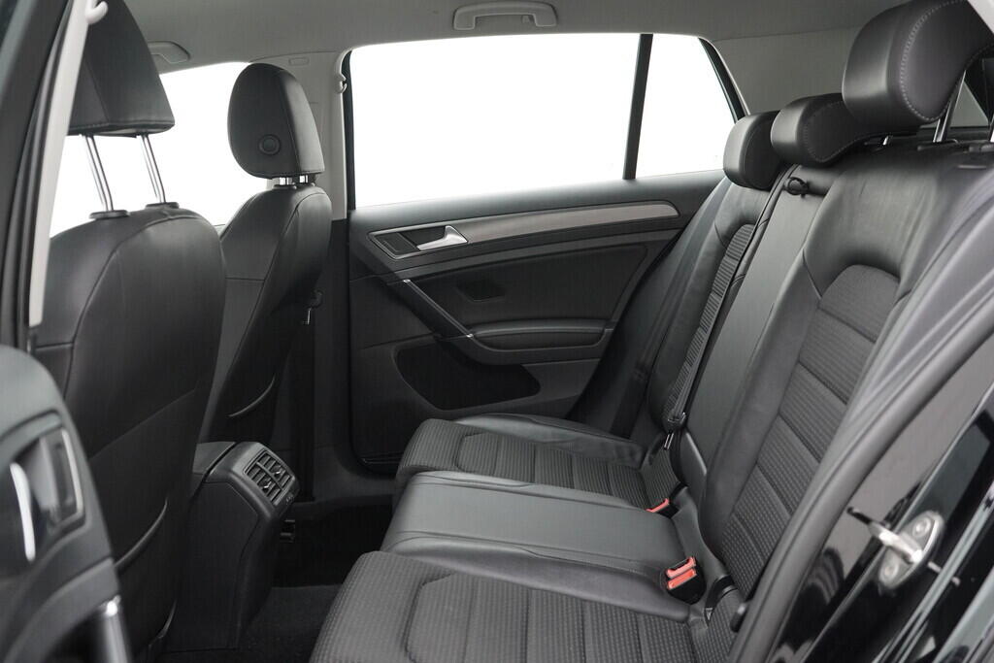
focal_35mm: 36
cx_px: 497
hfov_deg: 53.1
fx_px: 994
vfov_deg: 36.9
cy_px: 332
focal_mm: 24
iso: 1600
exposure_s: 1/160
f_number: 4
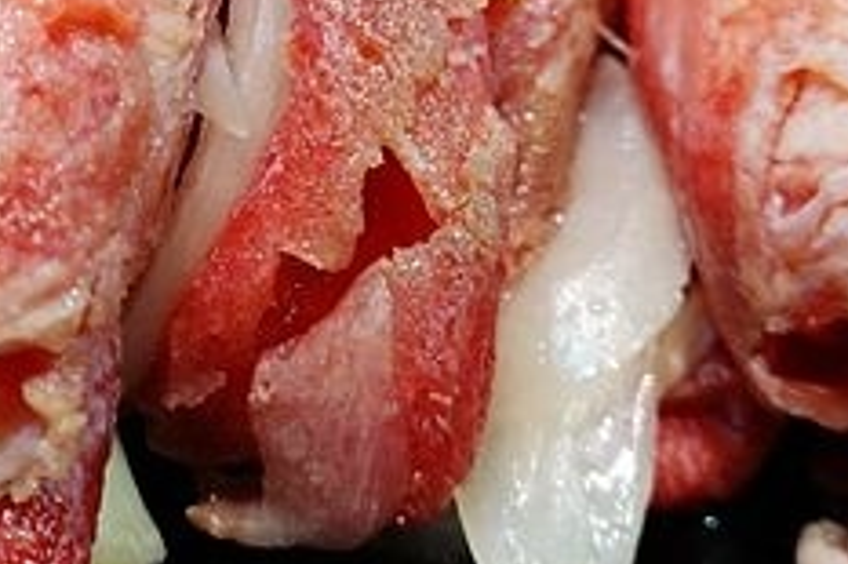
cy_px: -13
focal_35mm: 67
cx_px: 226
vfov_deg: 19.6
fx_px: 1577
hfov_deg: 29.7
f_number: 2.8
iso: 500
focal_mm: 9
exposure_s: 1/30
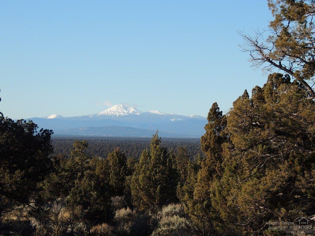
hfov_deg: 14.6
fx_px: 1228
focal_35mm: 135
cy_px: 118
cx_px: 158
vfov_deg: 11.0
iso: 100
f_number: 4.3
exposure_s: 1/640
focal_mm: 24
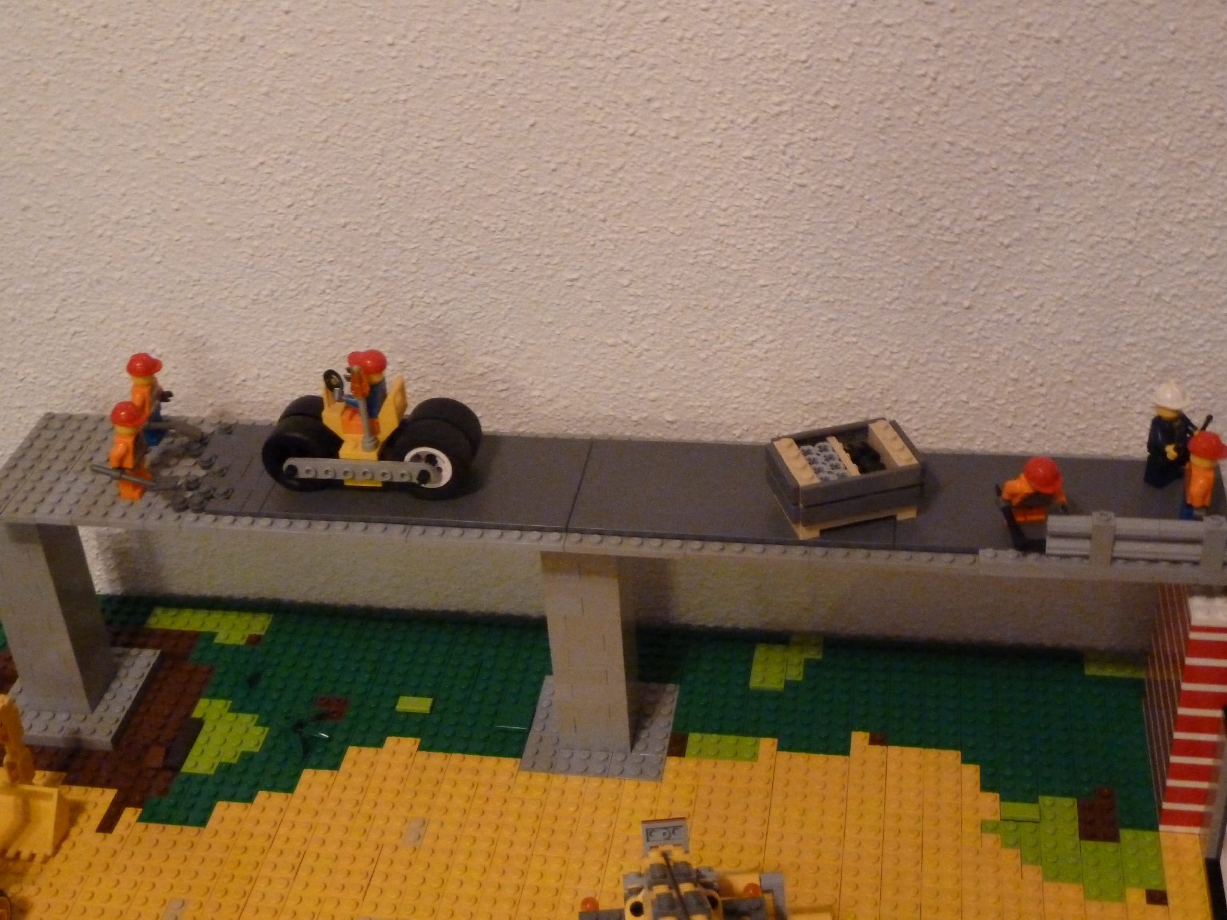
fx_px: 1701
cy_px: 460
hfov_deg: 39.7
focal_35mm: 48
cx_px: 614
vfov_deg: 30.3
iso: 800
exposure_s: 1/8
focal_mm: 7.9
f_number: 3.8
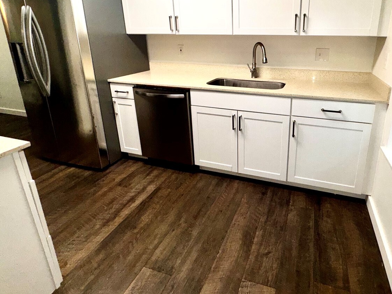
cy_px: 96
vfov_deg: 64.1
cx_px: 252
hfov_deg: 79.8
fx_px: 226
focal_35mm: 20
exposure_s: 1/120
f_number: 2.2
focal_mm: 2.22
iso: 80
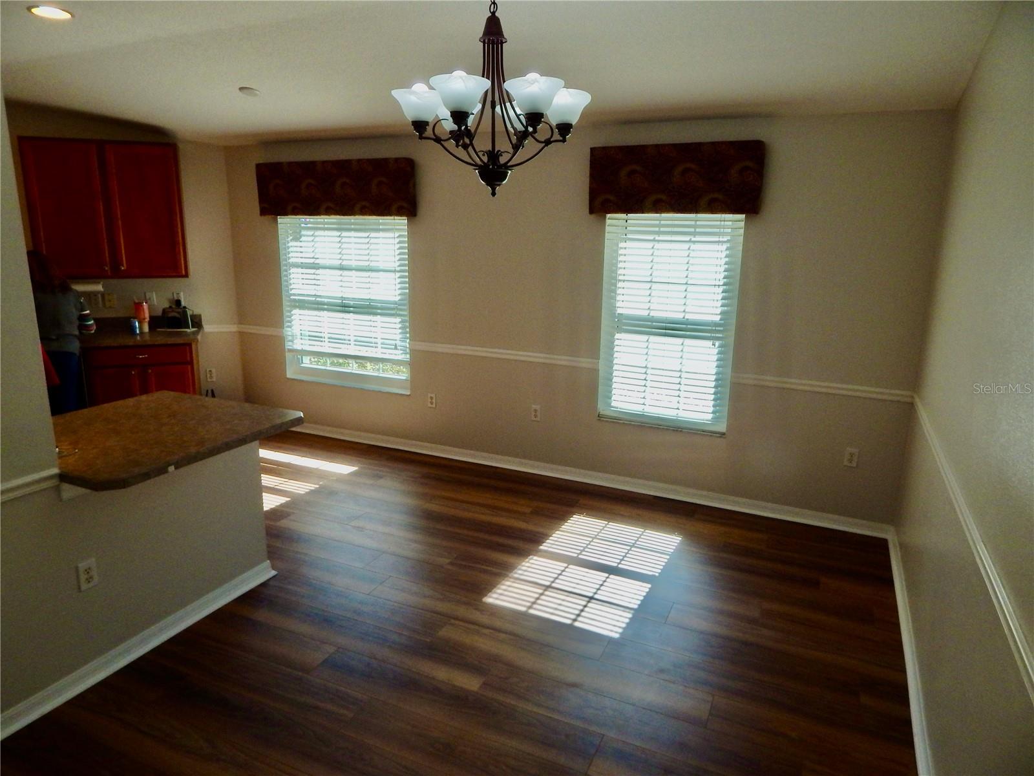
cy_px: 388
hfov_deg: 76.4
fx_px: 657
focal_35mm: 22
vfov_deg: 61.1
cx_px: 517
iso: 125
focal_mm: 4
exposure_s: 1/200
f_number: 3
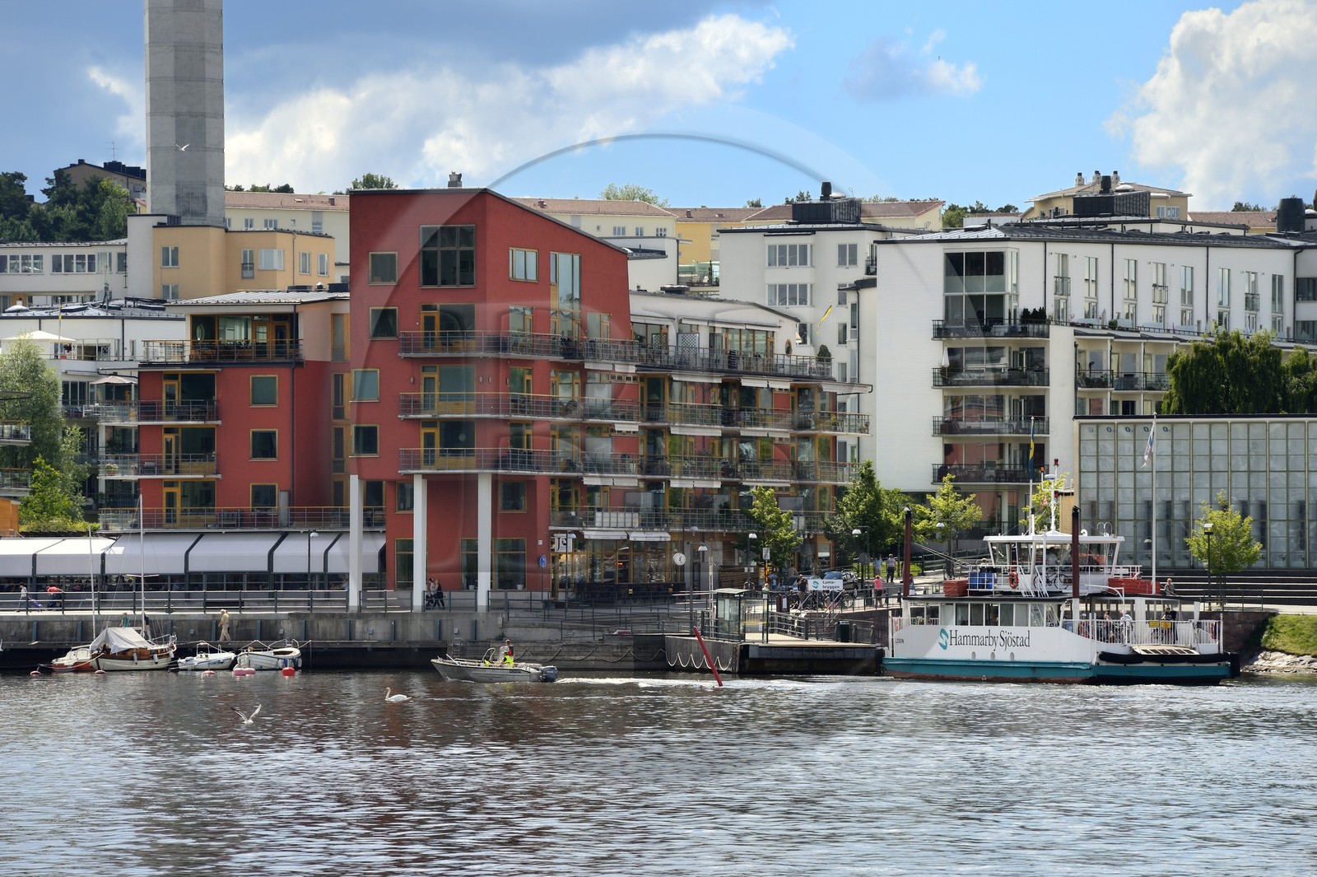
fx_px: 7313
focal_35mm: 200
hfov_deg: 10.3
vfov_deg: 6.9
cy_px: 438
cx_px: 658
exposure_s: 1/320
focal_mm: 200
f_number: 10
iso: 200
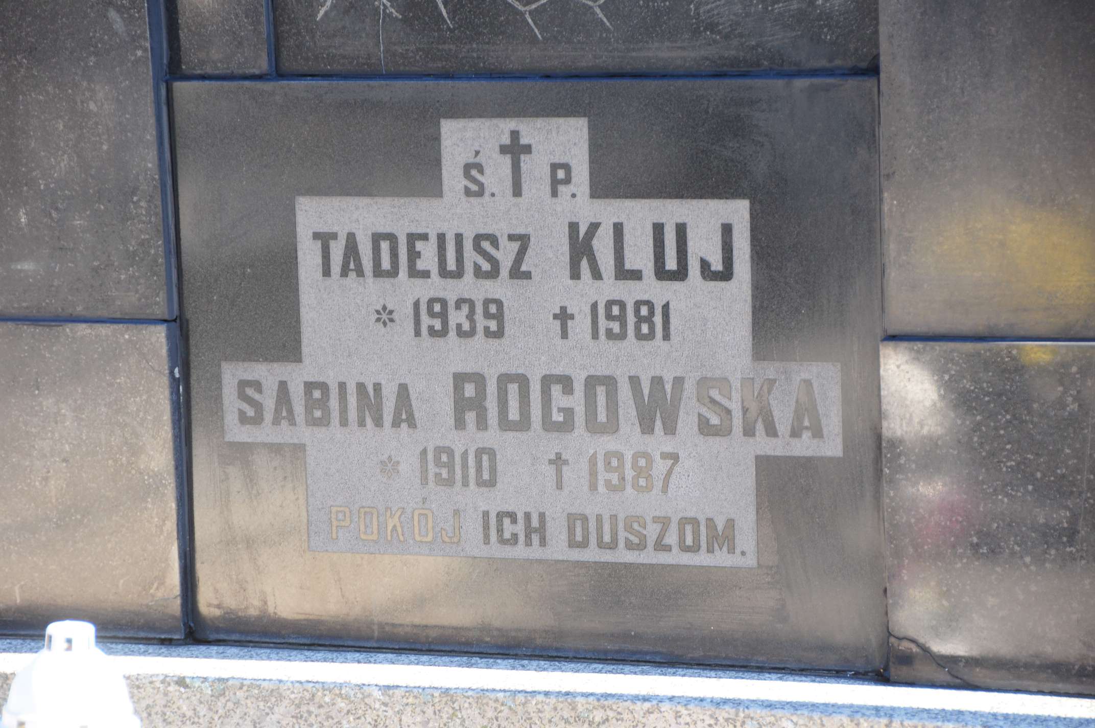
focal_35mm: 168
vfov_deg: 8.2
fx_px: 5104
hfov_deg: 12.2
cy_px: 364
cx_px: 548
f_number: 7.1
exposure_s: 1/80
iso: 320
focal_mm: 112
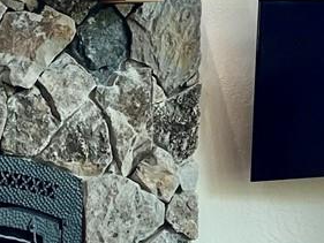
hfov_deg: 12.9
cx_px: 422
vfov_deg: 10.0
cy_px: 2
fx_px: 1386
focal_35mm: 148
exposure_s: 1/120
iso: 80
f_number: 1.6
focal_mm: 5.1
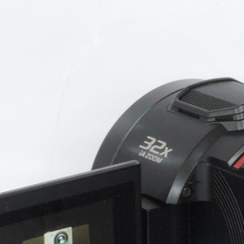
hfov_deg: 7.7
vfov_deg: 7.7
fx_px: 1802
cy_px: 288
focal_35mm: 226
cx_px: 225
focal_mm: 14.3
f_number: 8
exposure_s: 1/15
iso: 800
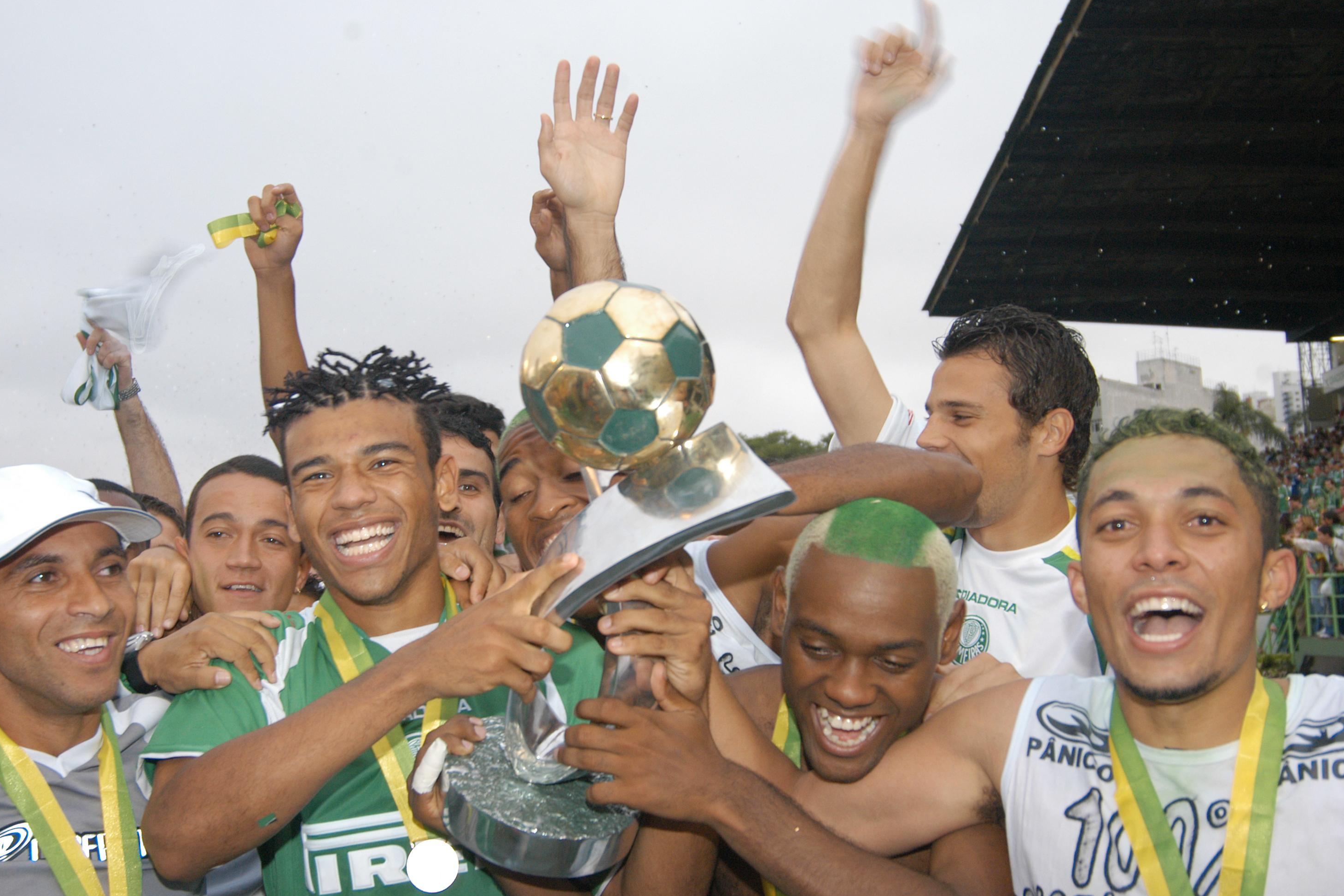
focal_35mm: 37
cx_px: 687
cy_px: 452
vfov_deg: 35.9
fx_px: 1381
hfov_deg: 51.9
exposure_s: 1/125
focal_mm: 24
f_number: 4.5
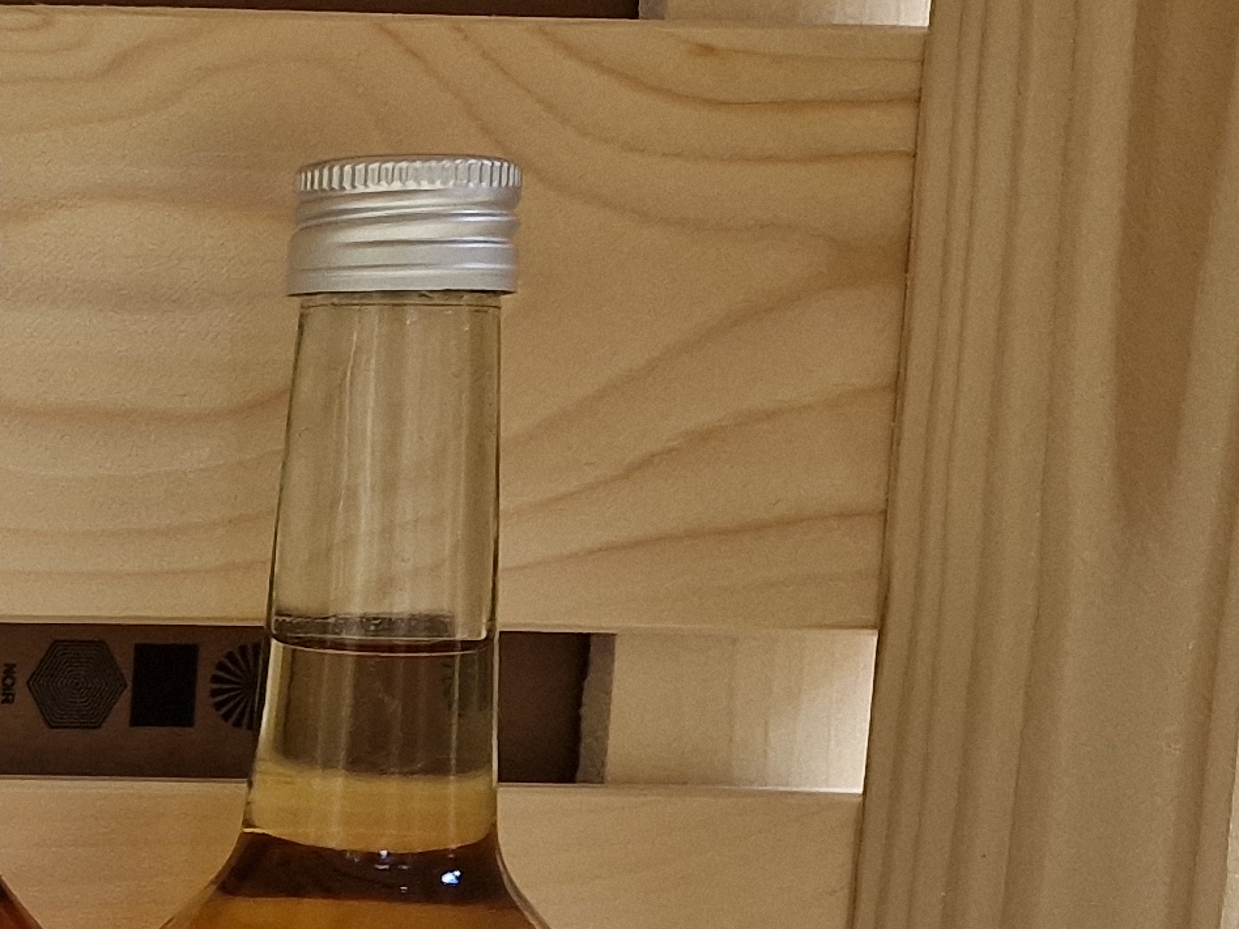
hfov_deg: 16.8
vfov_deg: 15.0
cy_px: 955
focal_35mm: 97
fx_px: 3472
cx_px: -974
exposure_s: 1/100
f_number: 1.8
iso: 50
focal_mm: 6.4
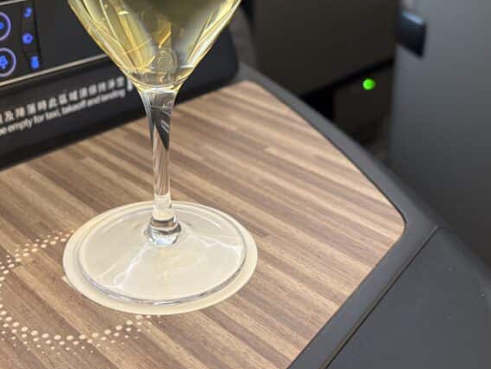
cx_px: 166
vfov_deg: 30.4
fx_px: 667
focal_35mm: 47
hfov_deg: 40.0
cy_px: 90
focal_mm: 5.96
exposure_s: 1/52
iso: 500
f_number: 1.6
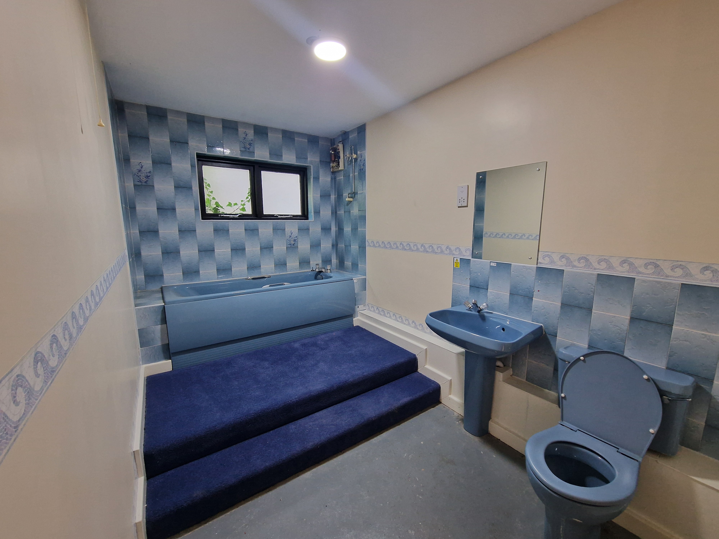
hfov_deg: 106.2
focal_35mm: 13
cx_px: 360
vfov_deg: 89.9
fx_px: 270
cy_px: 270
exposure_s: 1/50
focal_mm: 2.2
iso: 250
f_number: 2.2
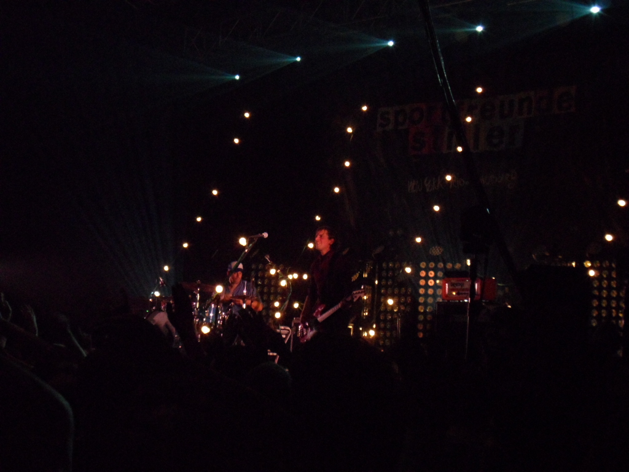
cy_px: 236
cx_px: 314
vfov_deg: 24.4
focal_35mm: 60
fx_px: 1090
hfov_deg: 32.2
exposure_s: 1/45
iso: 800
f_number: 4
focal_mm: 10.3
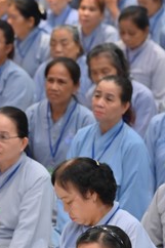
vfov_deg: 6.4
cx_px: 26
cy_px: 177
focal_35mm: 322
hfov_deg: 4.3
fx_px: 2217
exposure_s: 1/125
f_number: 5
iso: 1250
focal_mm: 120
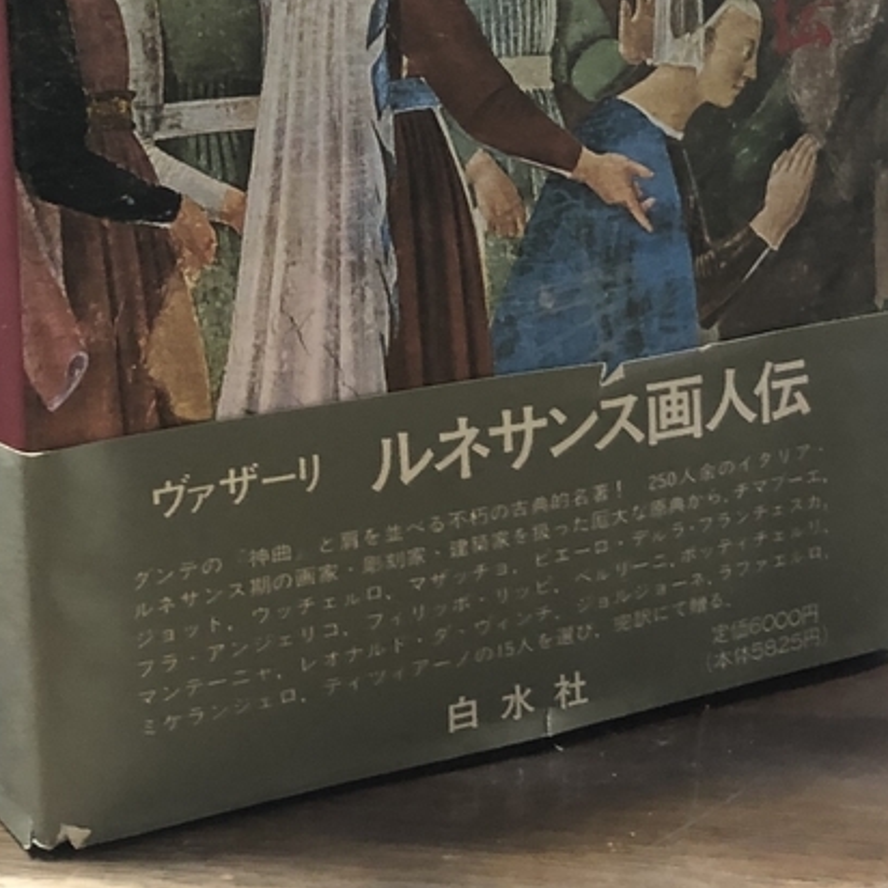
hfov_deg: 23.9
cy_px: 99
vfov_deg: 23.4
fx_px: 2090
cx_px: 330
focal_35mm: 72
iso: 100
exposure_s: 1/9
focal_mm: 3.99
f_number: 1.8
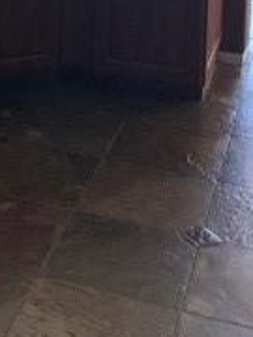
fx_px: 1004
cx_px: -82
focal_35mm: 103
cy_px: -178
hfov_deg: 13.8
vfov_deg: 17.1
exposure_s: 1/120
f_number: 1.8
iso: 80
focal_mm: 3.99
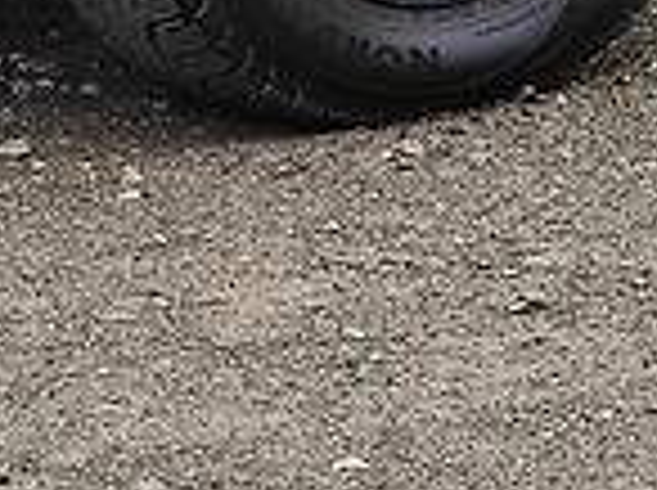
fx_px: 4263
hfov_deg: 8.8
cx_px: 135
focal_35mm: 225
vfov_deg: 6.3
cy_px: -701
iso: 100
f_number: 2
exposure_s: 1/811
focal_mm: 8.2
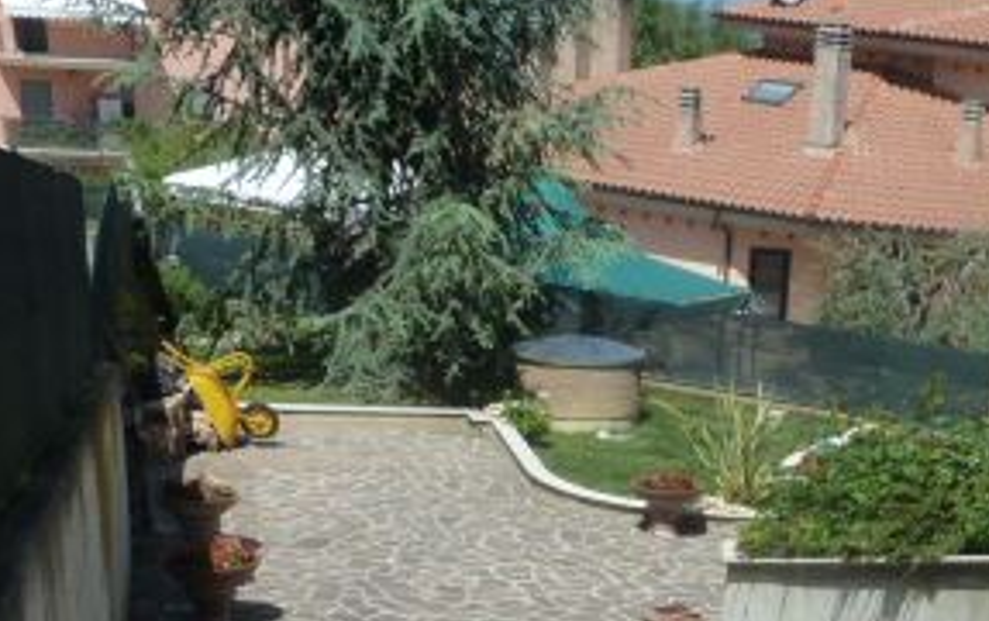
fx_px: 1592
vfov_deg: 20.7
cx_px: 848
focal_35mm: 59
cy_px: 735
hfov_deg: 33.1
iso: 125
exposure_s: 1/500
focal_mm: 4.1
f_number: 5
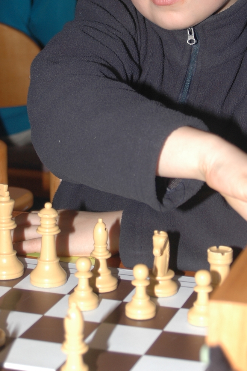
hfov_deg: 13.4
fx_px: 1052
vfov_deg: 19.9
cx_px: 150
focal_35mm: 102
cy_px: 95
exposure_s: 1/60
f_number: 5.3
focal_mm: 42
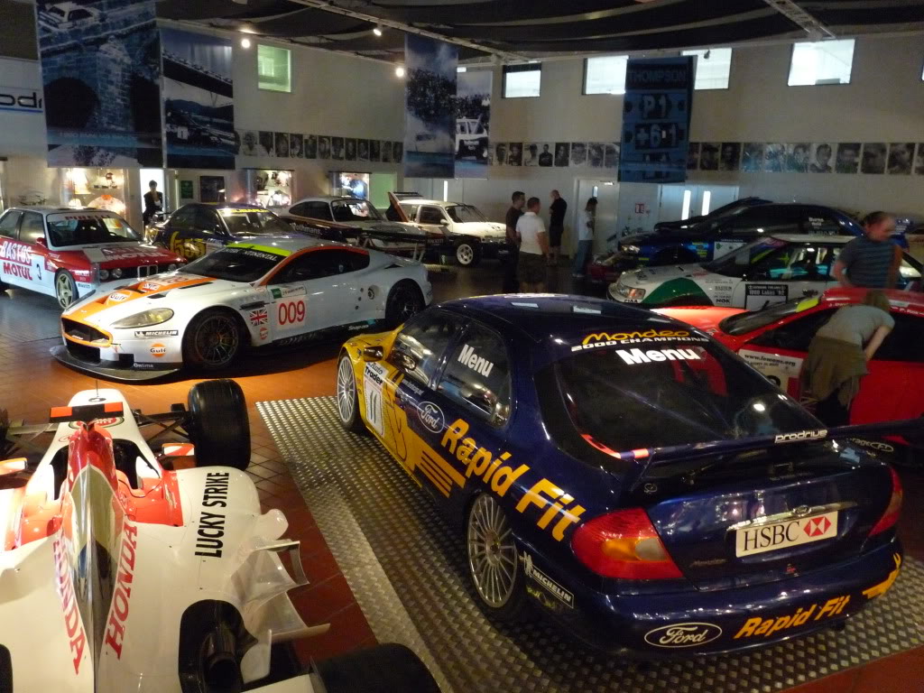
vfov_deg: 51.4
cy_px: 346
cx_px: 462
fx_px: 721
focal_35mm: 27
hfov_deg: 65.3
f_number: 2.8
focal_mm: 4.8
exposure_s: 1/20
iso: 800
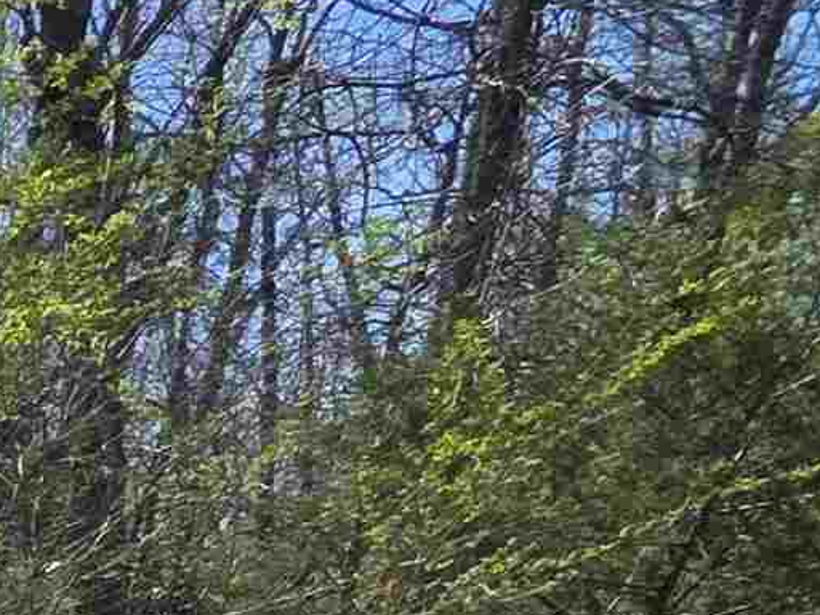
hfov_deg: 11.6
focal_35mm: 78
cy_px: 1316
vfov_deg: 14.7
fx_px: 1848
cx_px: -1622
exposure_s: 1/2000
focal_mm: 2.2
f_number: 1.9
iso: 80
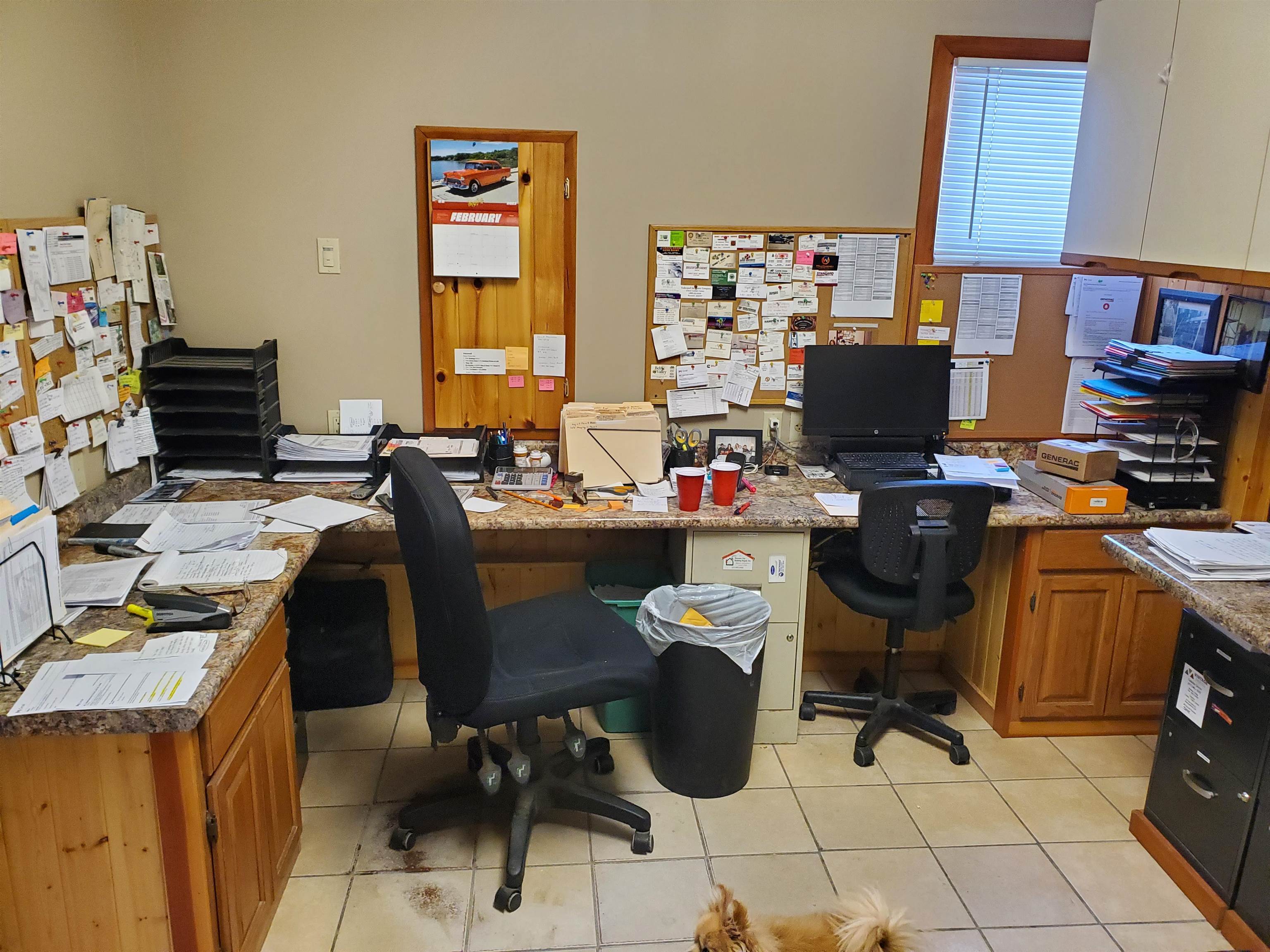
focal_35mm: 26
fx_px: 954
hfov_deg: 67.3
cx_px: 635
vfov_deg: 53.1
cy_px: 476
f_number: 2.4
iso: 500
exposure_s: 1/40
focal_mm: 4.3
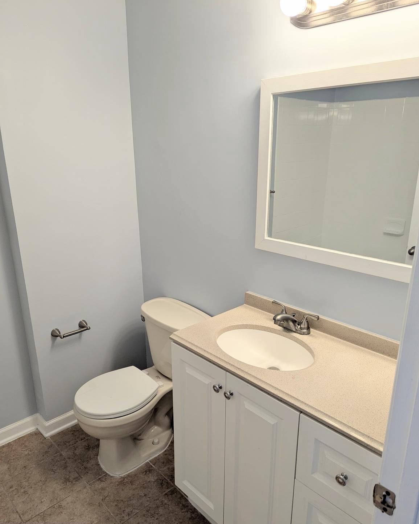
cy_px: 277
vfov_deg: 68.0
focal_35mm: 25
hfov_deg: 56.8
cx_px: 210
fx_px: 387
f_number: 1.85
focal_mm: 6.81
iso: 59
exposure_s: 1/120
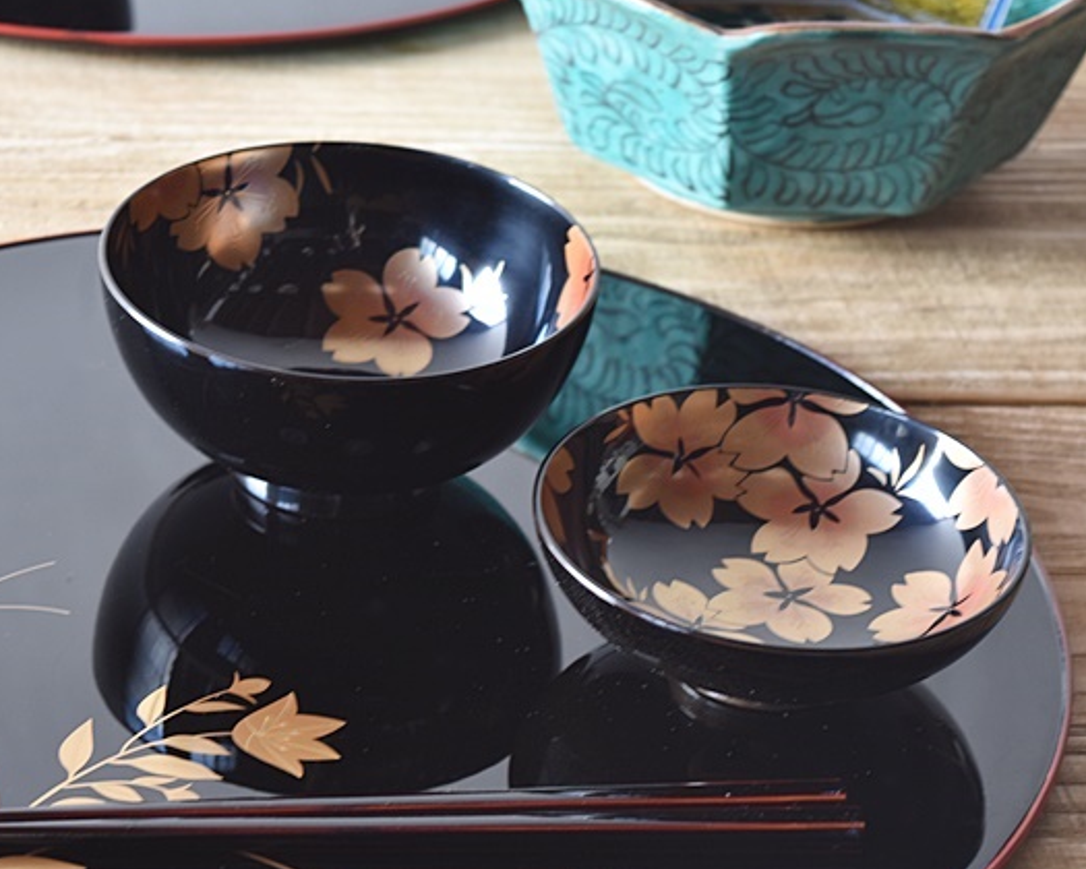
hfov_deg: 14.4
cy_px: 495
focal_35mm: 133
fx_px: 4269
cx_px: 288
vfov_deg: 11.6
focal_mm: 55
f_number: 5.6
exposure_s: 1/3
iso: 200
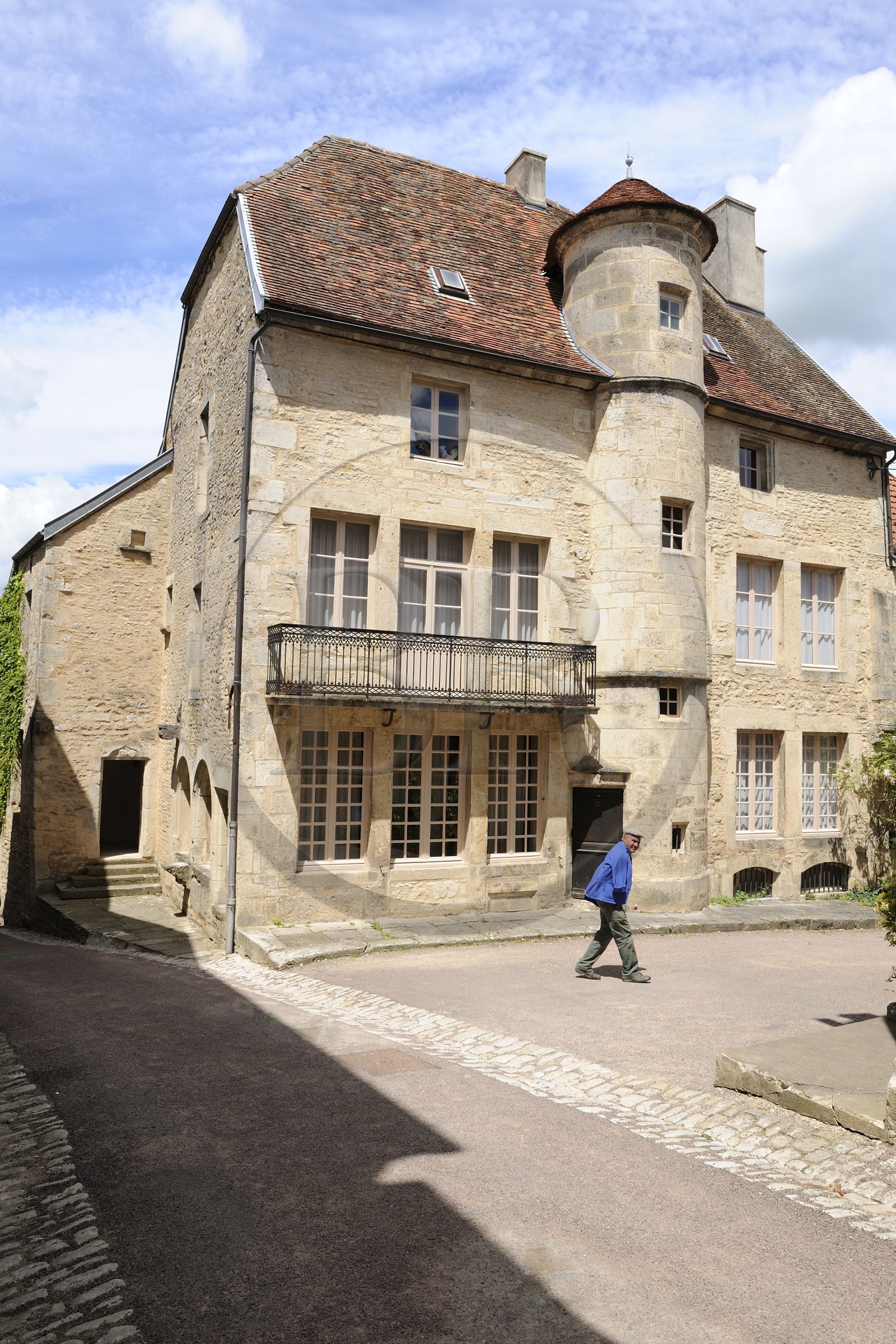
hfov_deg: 53.1
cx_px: 448
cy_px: 672
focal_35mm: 24
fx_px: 896
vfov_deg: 73.7
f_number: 13
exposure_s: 1/160
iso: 200
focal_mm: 24
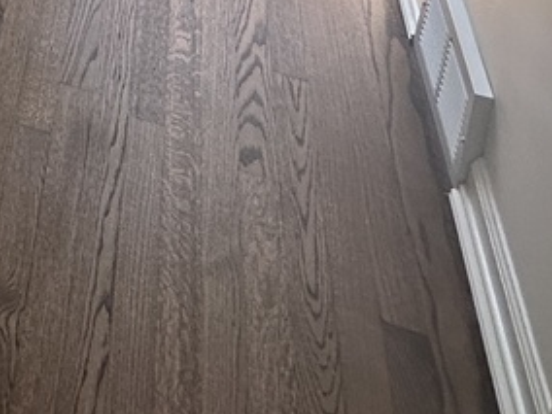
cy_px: -521
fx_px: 1132
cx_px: -328
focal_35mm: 71
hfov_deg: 21.7
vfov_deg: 14.8
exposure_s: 1/99
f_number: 2.2
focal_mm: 2.22
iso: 100
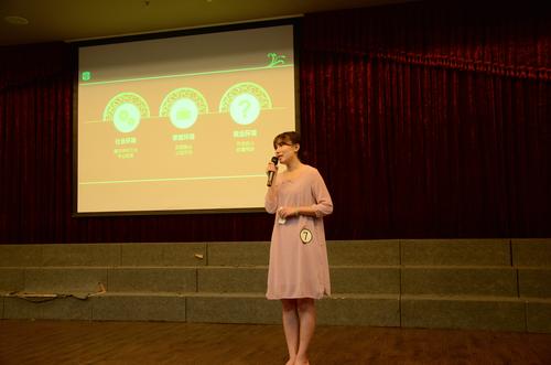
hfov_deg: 51.4
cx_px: 276
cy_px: 182
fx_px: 573
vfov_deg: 35.3
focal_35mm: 38
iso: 800
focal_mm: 25
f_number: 4
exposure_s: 1/20
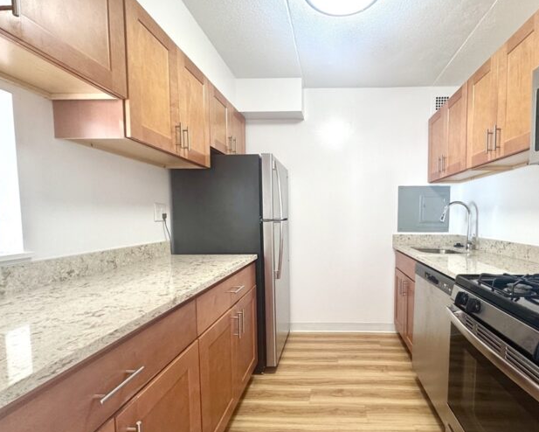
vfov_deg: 76.9
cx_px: 328
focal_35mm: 17
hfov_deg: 88.3
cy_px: 233
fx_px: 271
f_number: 2.2
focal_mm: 2.22
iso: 250
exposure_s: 1/60
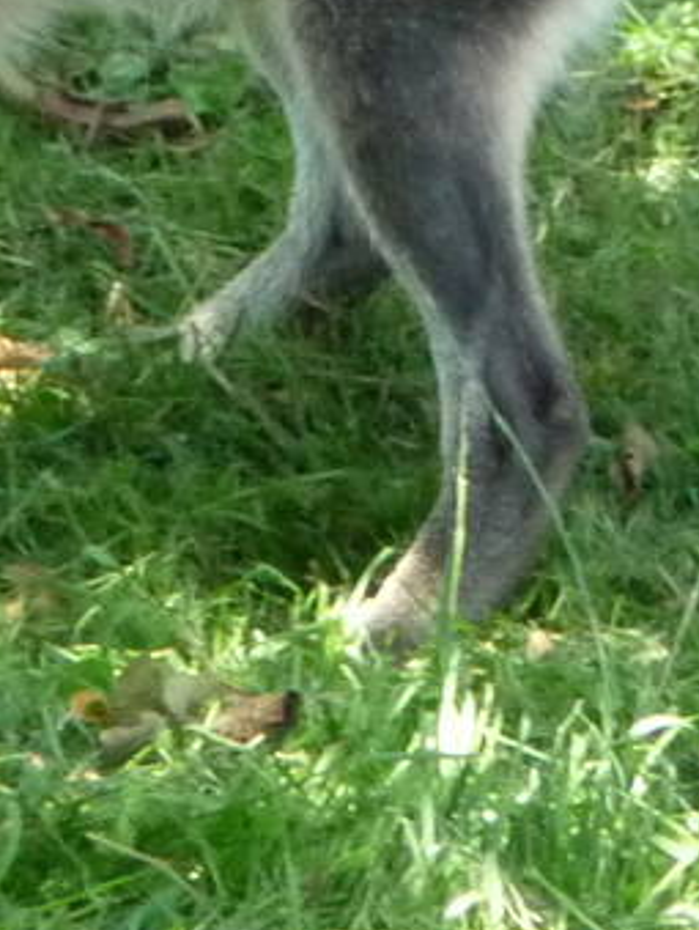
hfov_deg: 1.1
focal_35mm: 1320
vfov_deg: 1.5
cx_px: 304
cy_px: -258
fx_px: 35473
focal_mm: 47
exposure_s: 1/160
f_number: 4.9
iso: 400
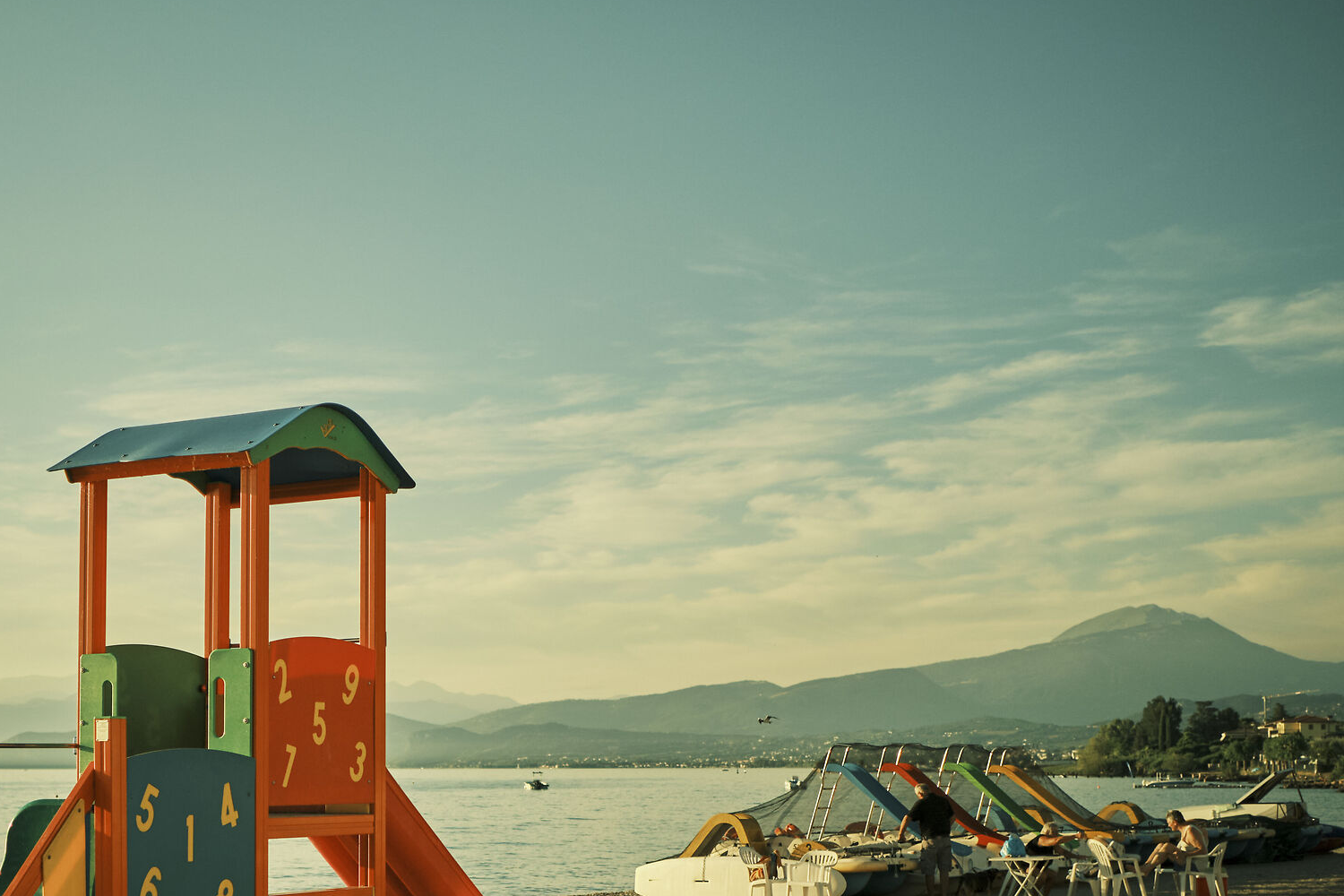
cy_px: 653
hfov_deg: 35.3
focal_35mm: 56
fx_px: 2091
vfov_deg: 24.0
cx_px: 434
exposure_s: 1/8000
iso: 640
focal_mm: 23
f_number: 2
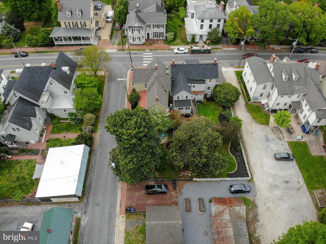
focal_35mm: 24
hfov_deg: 71.6
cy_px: 122
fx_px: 226
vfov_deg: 56.8
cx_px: 163
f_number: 2.8
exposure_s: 1/30
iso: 100
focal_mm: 4.5
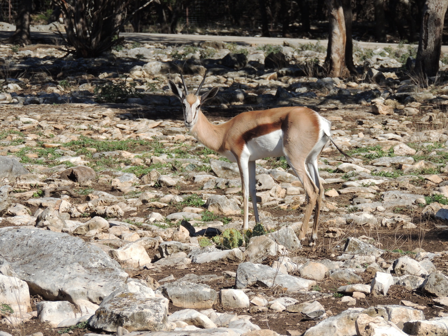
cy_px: 168
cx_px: 224
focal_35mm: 250
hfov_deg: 7.9
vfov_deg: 5.9
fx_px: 3235
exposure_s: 1/640
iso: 100
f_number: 4.7
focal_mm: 44.5
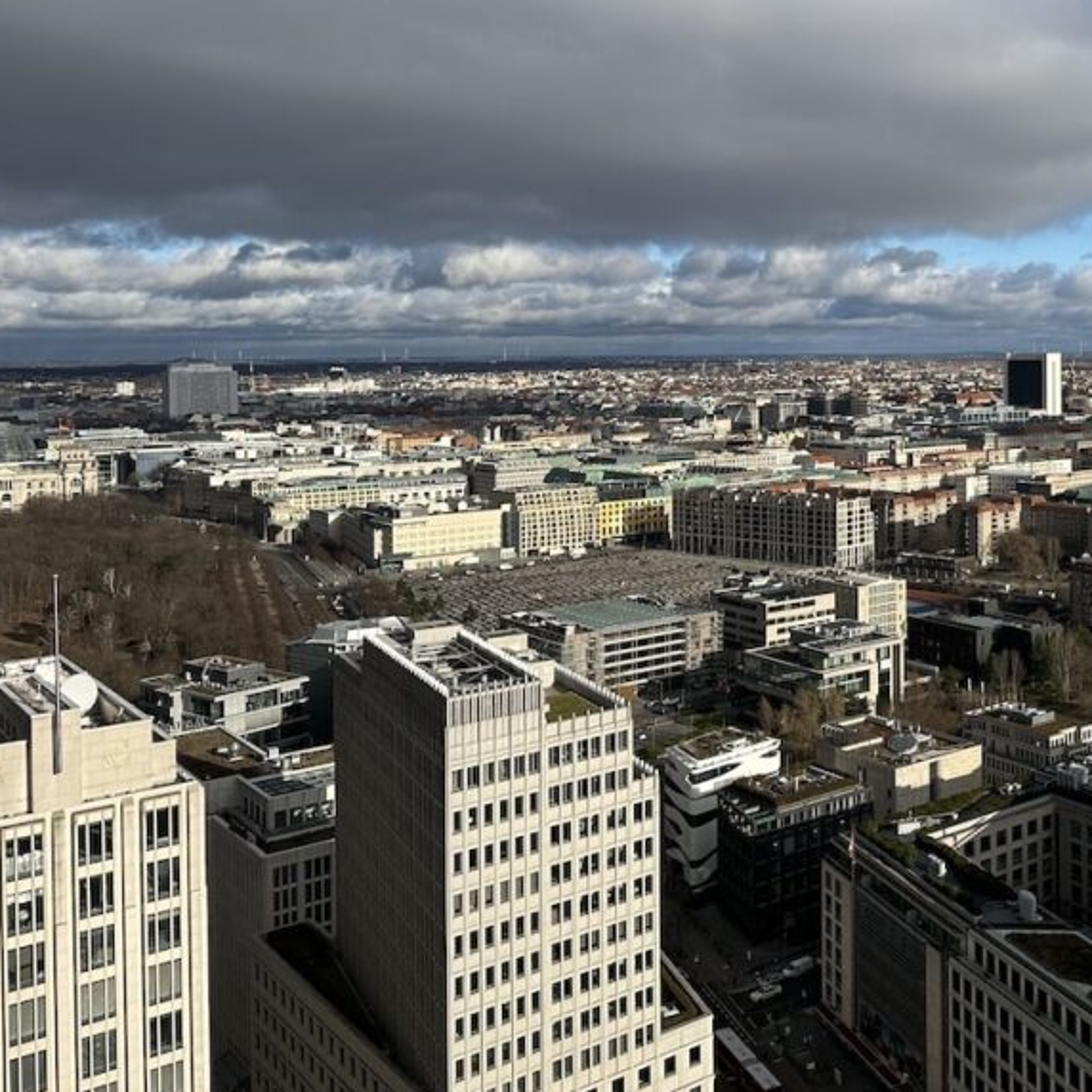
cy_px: 370
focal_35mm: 38
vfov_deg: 43.3
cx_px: 924
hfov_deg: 41.3
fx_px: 1356
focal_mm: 6.86
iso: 80
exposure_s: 1/5848
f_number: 1.78
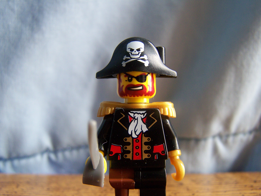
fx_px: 287
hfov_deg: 49.0
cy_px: 98
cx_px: 130
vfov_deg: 37.7
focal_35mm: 38
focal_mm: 6.3
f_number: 2.8
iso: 160
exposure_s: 1/25
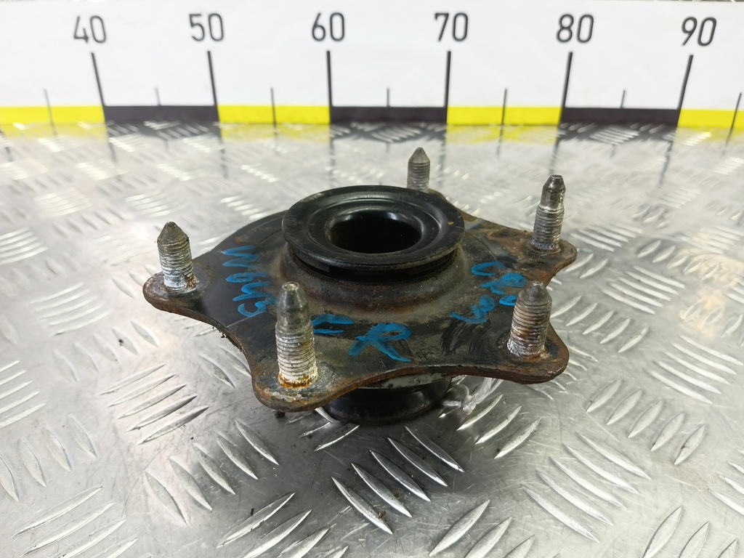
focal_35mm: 23
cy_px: 279
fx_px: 494
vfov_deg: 58.9
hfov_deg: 73.9
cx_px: 372
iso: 189
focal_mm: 4.11
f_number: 1.6
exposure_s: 1/50
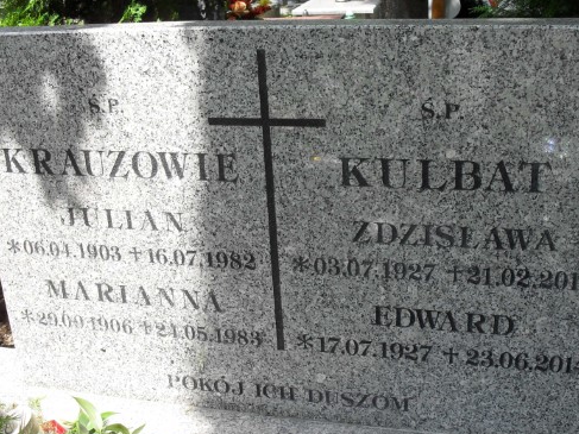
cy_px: 238
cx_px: 321
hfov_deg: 41.2
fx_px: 769
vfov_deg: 31.5
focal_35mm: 46
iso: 100
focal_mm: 6.3
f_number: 3.2
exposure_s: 1/250
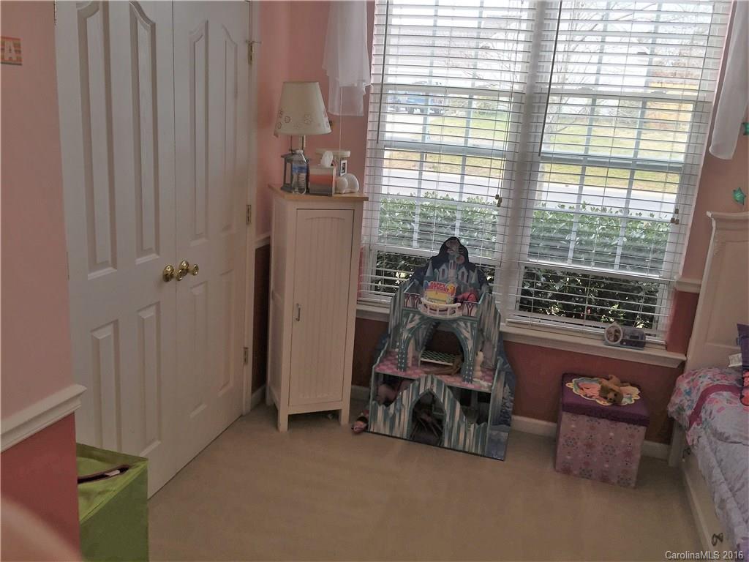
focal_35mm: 29
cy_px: 281
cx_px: 374
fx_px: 627
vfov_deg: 48.2
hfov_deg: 61.7
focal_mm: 4.15
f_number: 2.2
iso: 32
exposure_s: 1/289
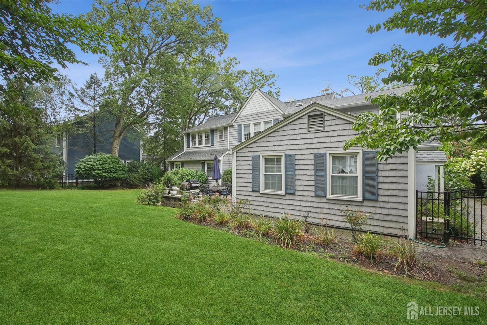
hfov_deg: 100.4
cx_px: 244
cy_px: 162
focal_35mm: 15
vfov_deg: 77.3
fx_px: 203
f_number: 9
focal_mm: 10
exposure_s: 1/320
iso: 640
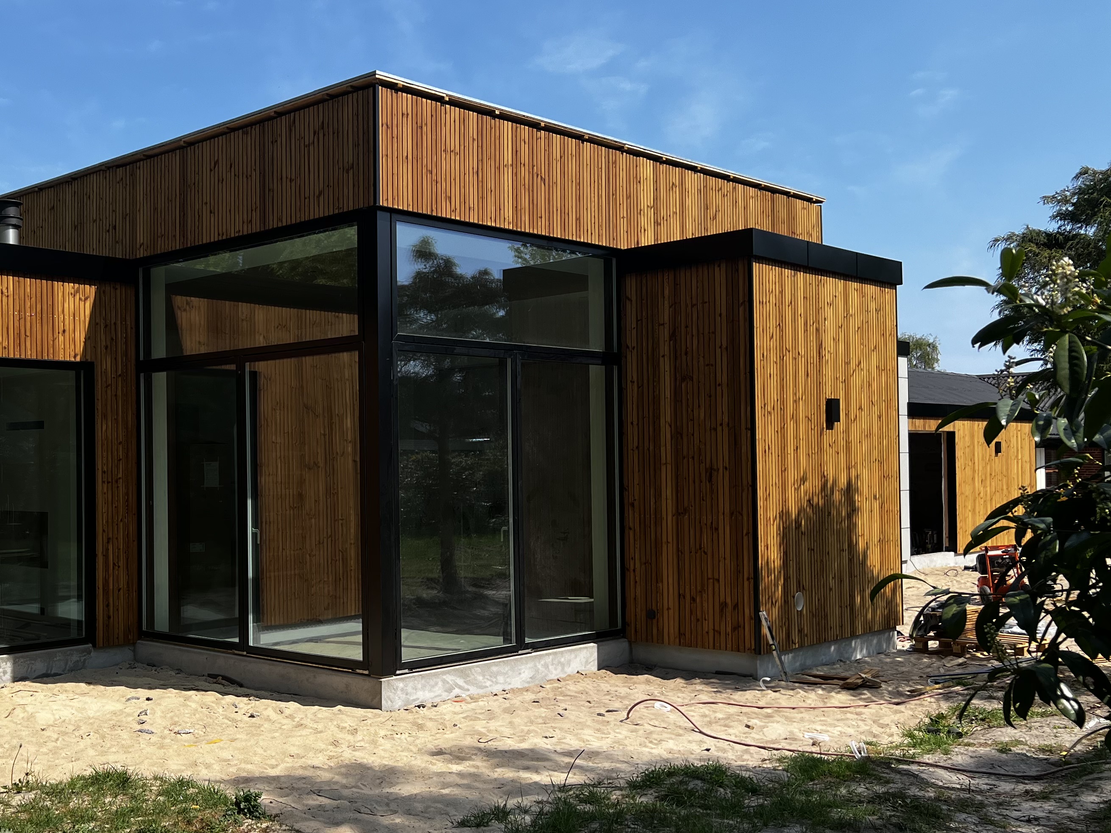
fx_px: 1284
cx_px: 312
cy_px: 450
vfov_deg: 35.9
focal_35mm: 40
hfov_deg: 45.6
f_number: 1.5
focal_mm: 5.7
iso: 50
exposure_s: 1/3460
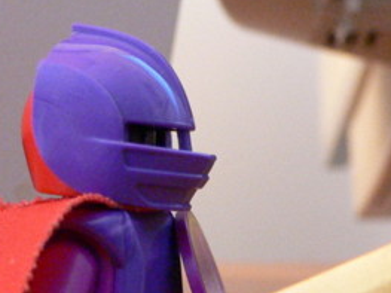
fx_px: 903
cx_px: 137
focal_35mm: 80
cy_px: 211
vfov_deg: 18.3
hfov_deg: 24.3
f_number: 2.8
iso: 400
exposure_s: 1/13
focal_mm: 4.6
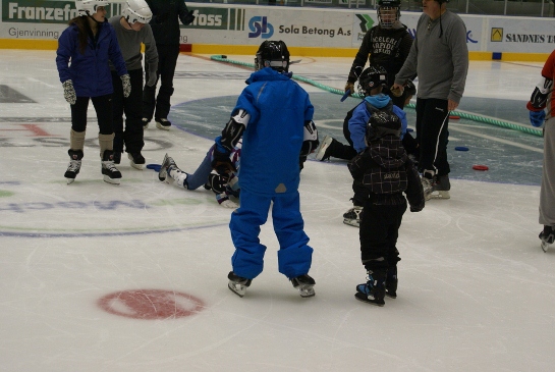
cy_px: 186
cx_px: 278
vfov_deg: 18.2
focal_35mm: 75
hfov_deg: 27.0
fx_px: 1158
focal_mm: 50
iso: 640
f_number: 5.6
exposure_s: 1/160
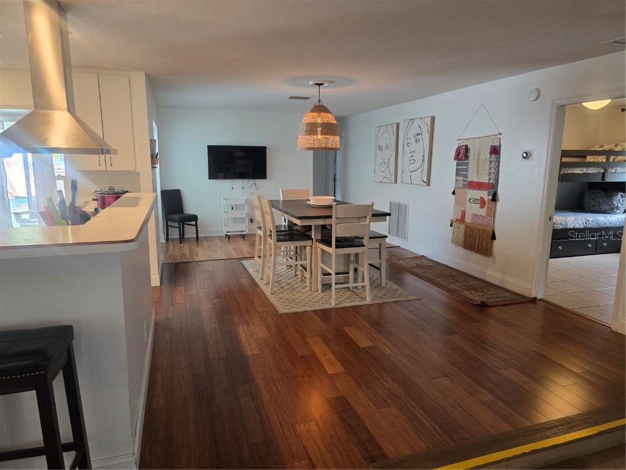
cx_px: 313
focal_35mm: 23
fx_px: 416
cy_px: 235
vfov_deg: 58.9
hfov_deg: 73.9
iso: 320
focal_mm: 6.3
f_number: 1.7
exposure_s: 1/120
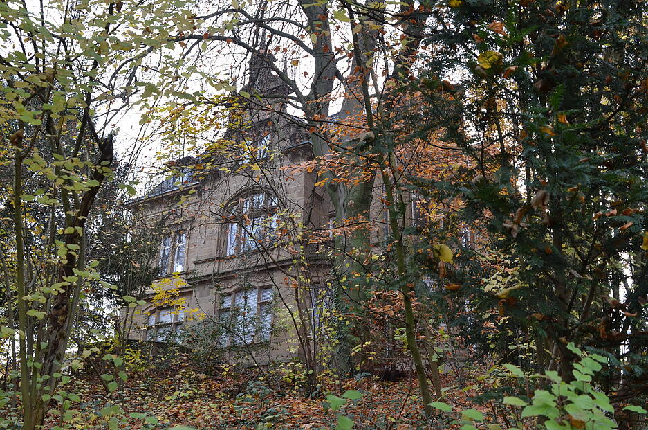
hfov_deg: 48.0
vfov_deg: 32.9
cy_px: 215
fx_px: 728
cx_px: 324
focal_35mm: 40
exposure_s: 1/125
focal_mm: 27
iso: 280
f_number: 5.6
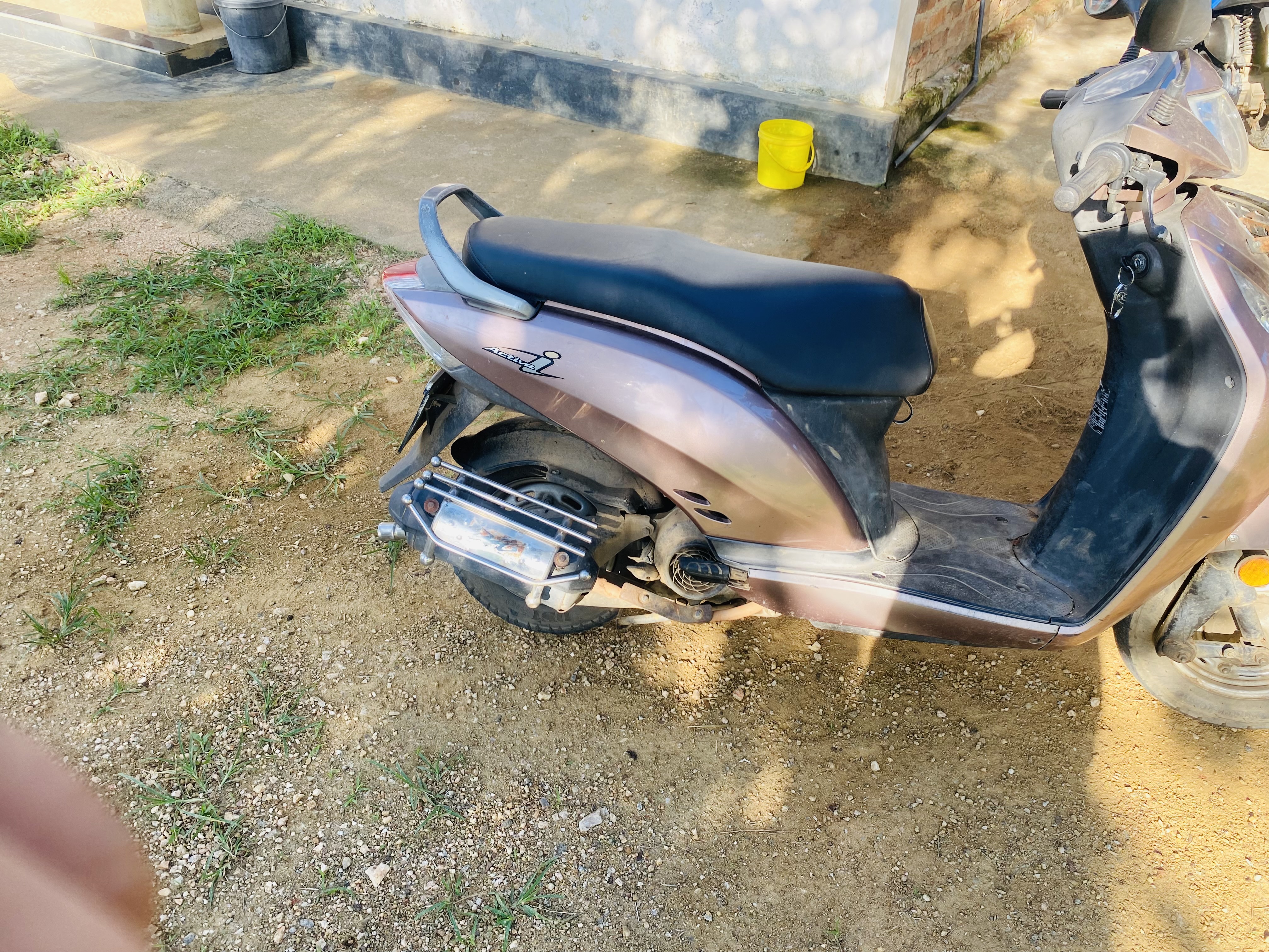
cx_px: 634
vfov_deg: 53.1
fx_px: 953
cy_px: 476
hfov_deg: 67.3
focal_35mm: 26
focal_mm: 4.25
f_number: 1.8
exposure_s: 1/288
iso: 32
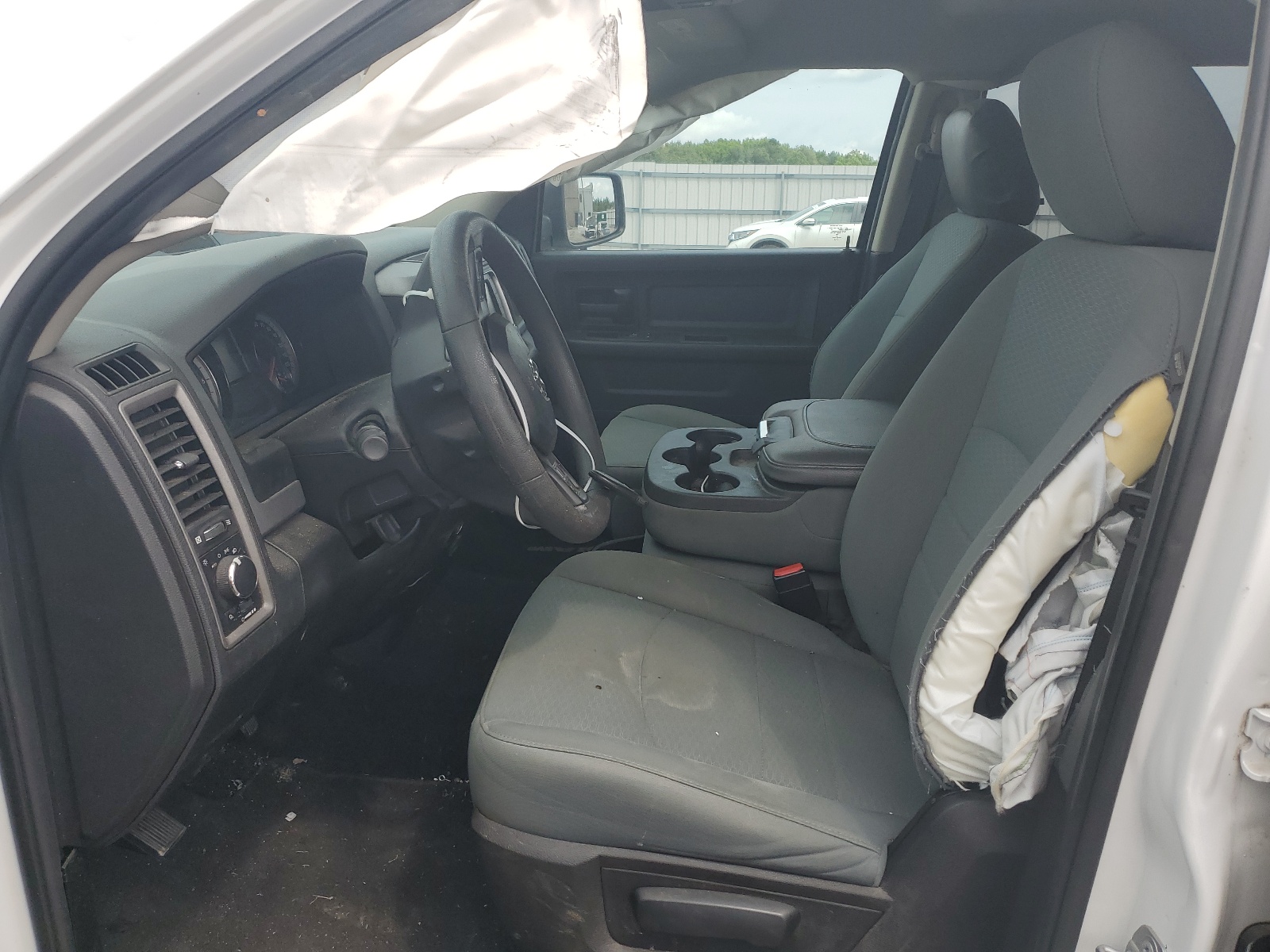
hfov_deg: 67.3
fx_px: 954
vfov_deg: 53.1
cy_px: 476
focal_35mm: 26
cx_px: 635
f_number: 1.5
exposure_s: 1/1667
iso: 50
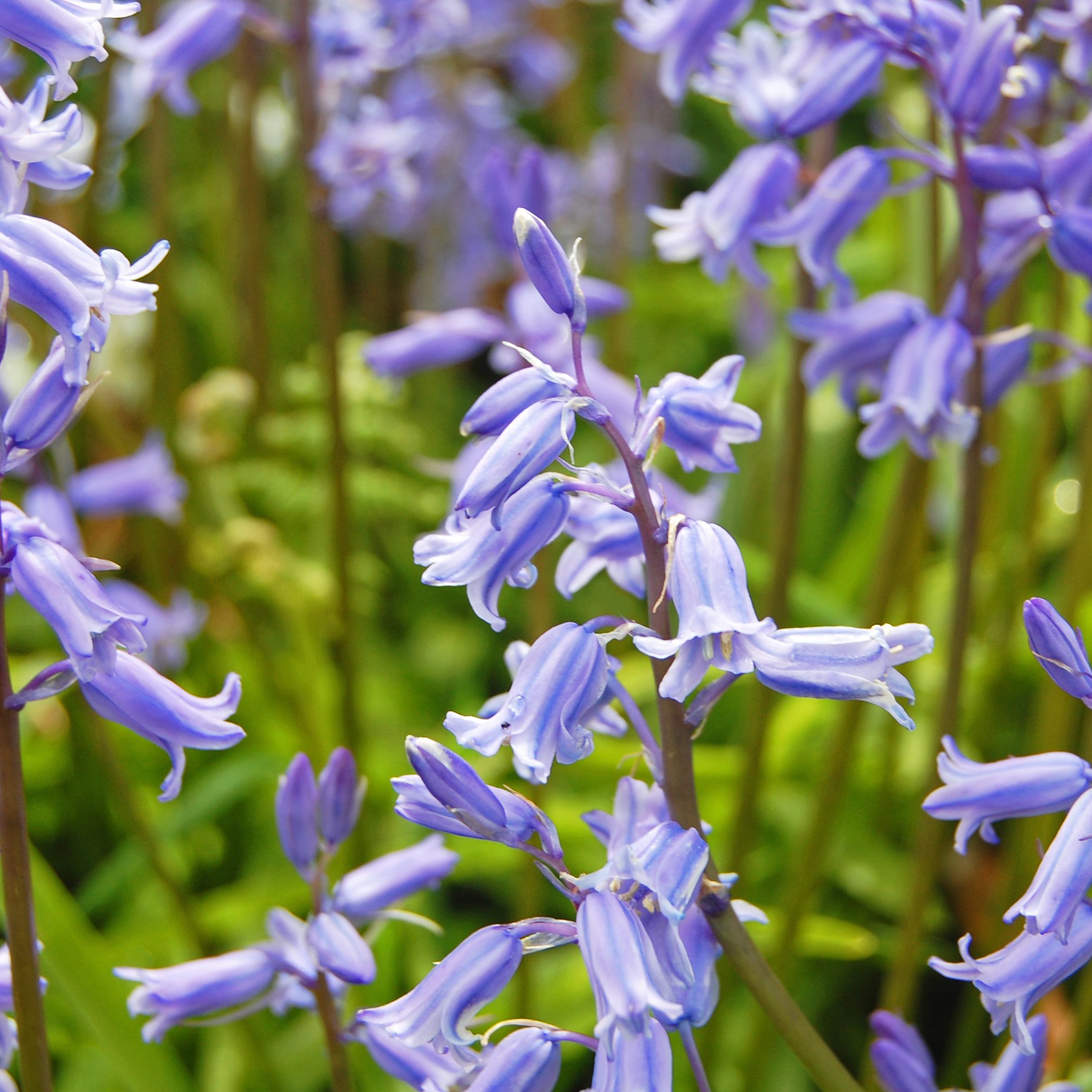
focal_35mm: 73
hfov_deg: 23.7
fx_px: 2605
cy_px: 545
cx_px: 619
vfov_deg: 23.7
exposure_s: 1/100
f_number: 6.3
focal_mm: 38
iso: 200
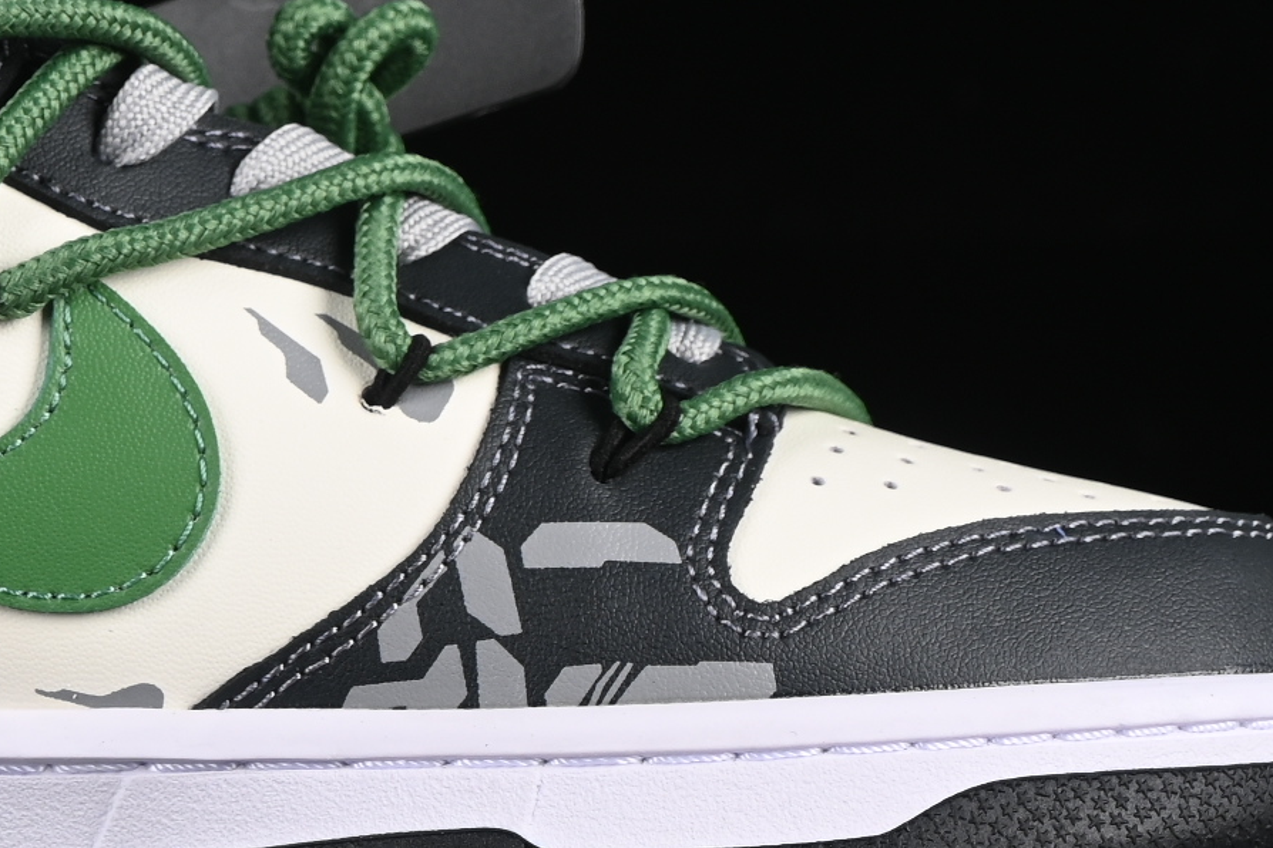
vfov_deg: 6.2
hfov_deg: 9.3
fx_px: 7763
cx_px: 144
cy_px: 125
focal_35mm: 220
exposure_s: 1/160
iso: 160
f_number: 7.1
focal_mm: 47
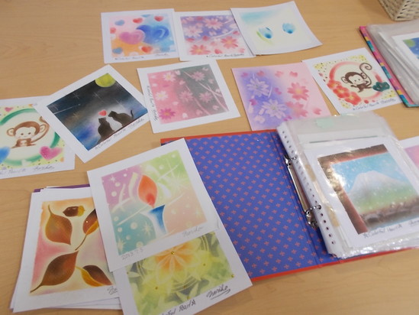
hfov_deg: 67.3
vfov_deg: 53.1
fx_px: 315
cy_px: 158
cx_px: 210
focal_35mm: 26
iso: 80
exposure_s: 1/30
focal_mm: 4.6
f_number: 3.2
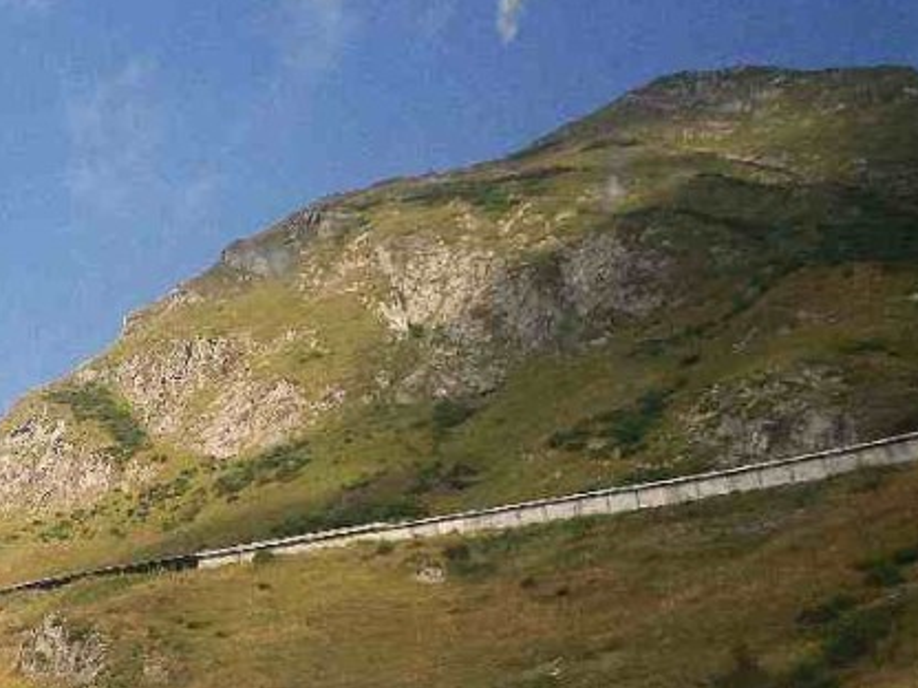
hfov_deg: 25.3
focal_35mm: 69
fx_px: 1830
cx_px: -185
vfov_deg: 21.0
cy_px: 584
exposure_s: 1/139
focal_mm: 5.1
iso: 80
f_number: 7.8
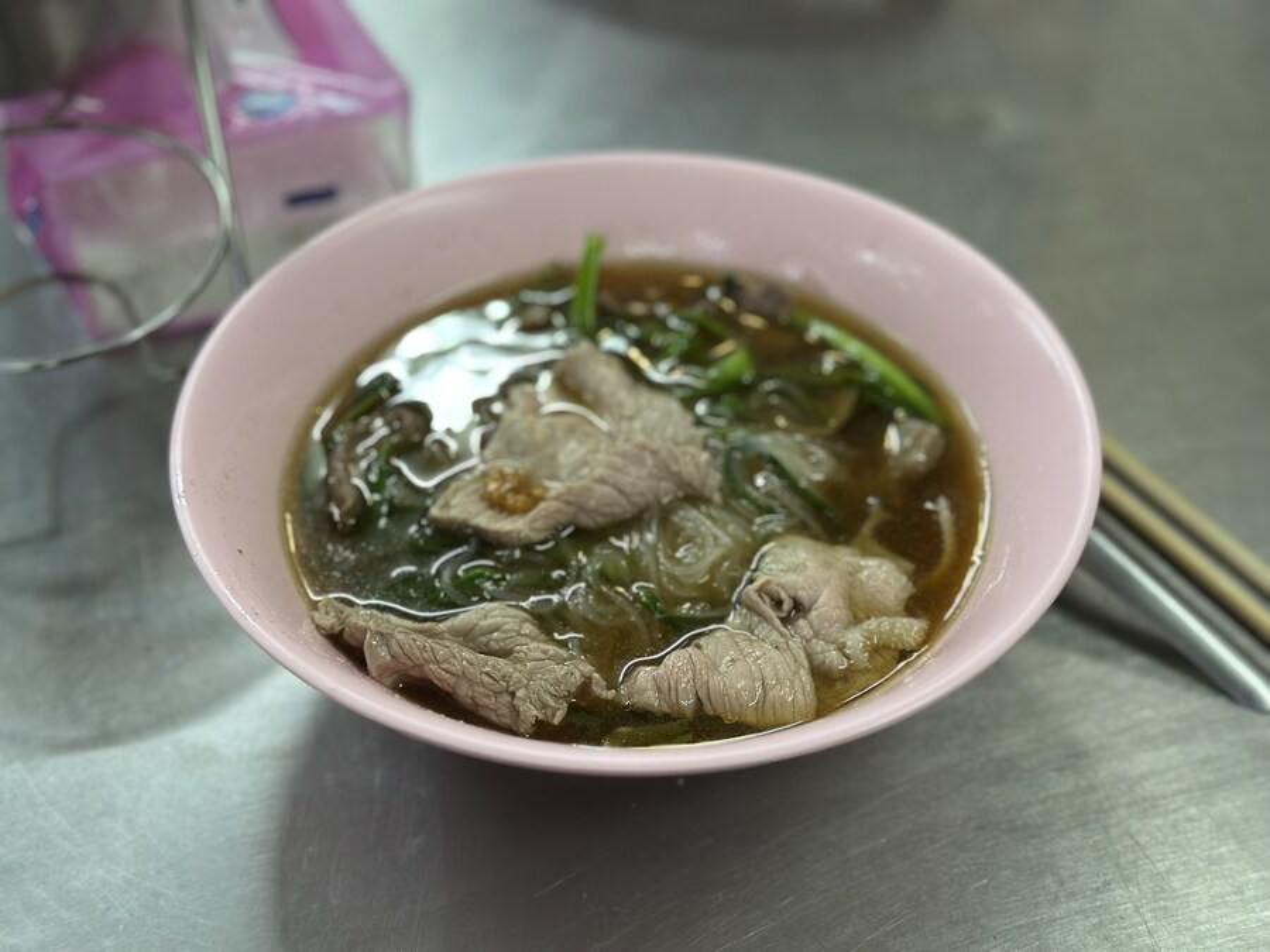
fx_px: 1761
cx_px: 635
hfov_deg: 39.7
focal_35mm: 48
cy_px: 476
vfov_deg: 30.3
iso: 160
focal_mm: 6.86
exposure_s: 1/50
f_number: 1.78
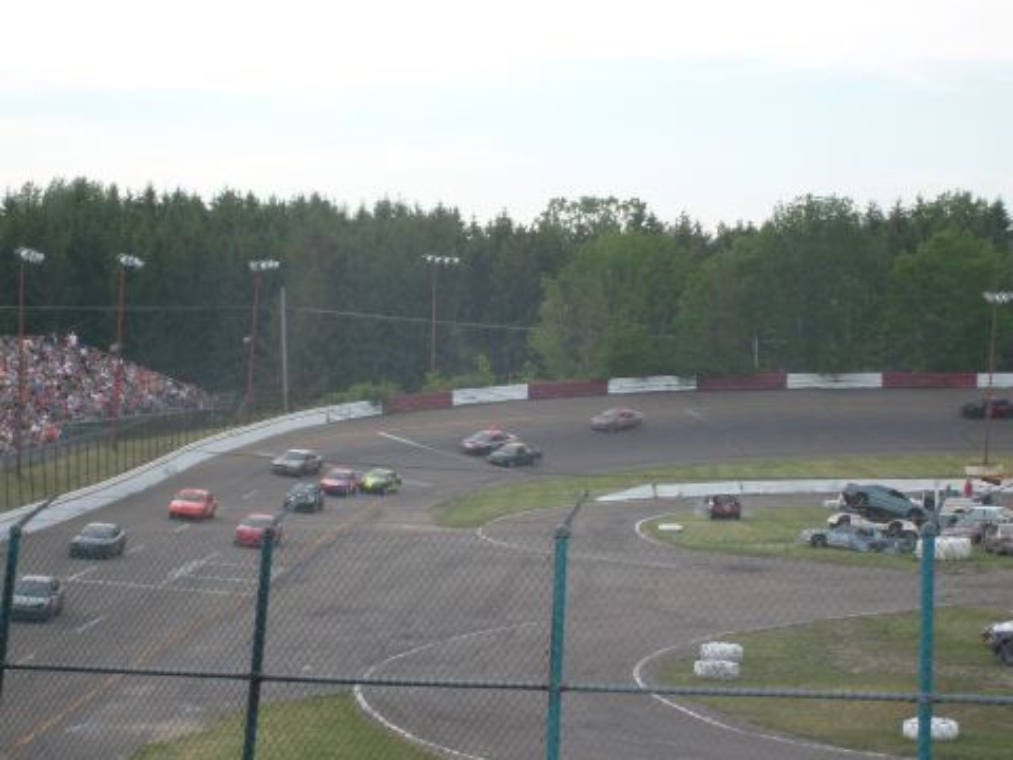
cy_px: 380
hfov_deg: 18.5
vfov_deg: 14.0
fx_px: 3102
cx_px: 506
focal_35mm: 106
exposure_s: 1/125
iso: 80
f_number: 4.9
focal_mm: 17.4
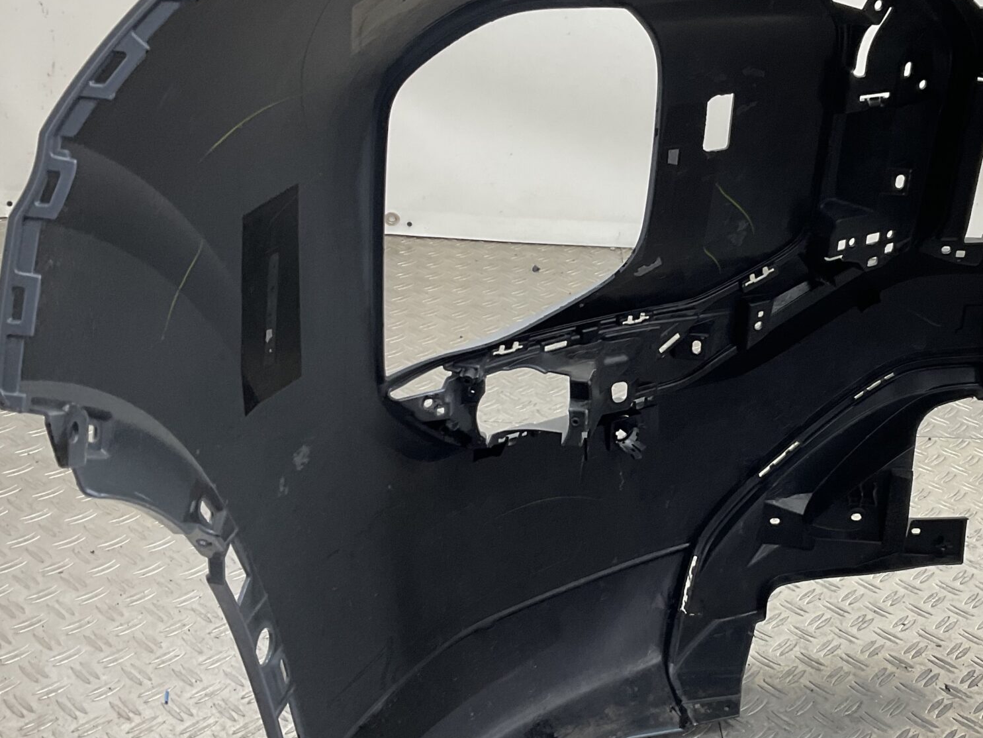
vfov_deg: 29.1
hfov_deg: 37.7
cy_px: 386
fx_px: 1420
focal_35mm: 50
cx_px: 677
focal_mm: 3
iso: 40
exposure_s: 1/120
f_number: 1.8
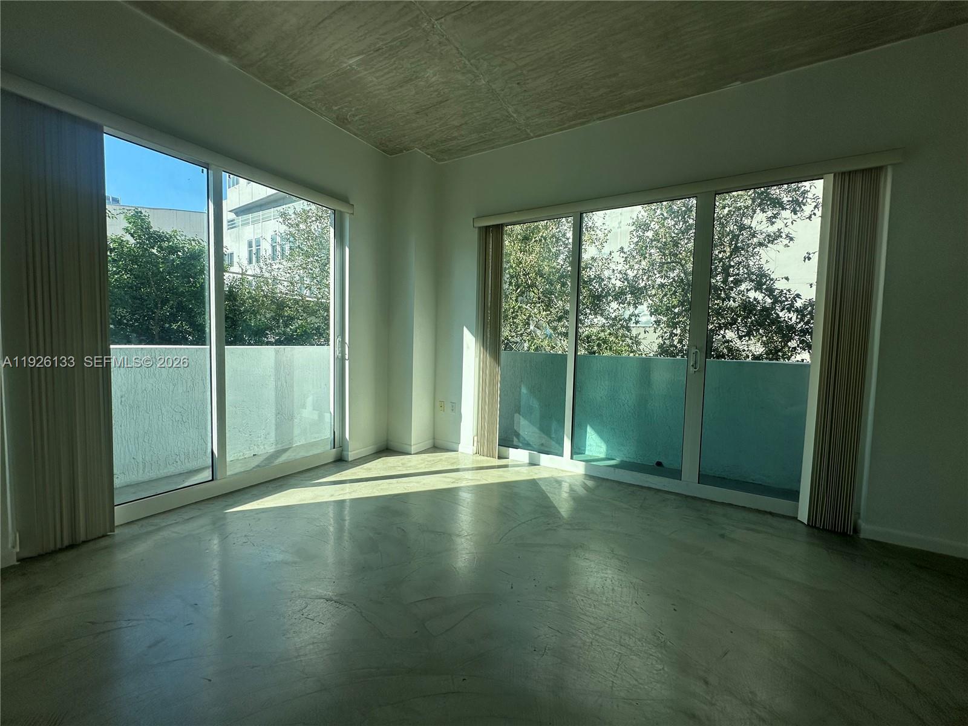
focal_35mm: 14
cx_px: 484
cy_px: 363
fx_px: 391
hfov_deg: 102.1
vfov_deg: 85.7
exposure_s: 1/744
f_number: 2.2
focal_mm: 2.22
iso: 40
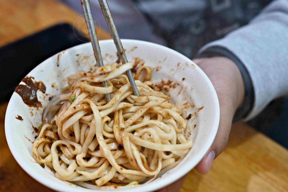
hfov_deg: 27.0
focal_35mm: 75
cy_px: 96
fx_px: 600
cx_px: 144
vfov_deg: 18.2
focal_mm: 50
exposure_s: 1/200
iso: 1100
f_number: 3.2
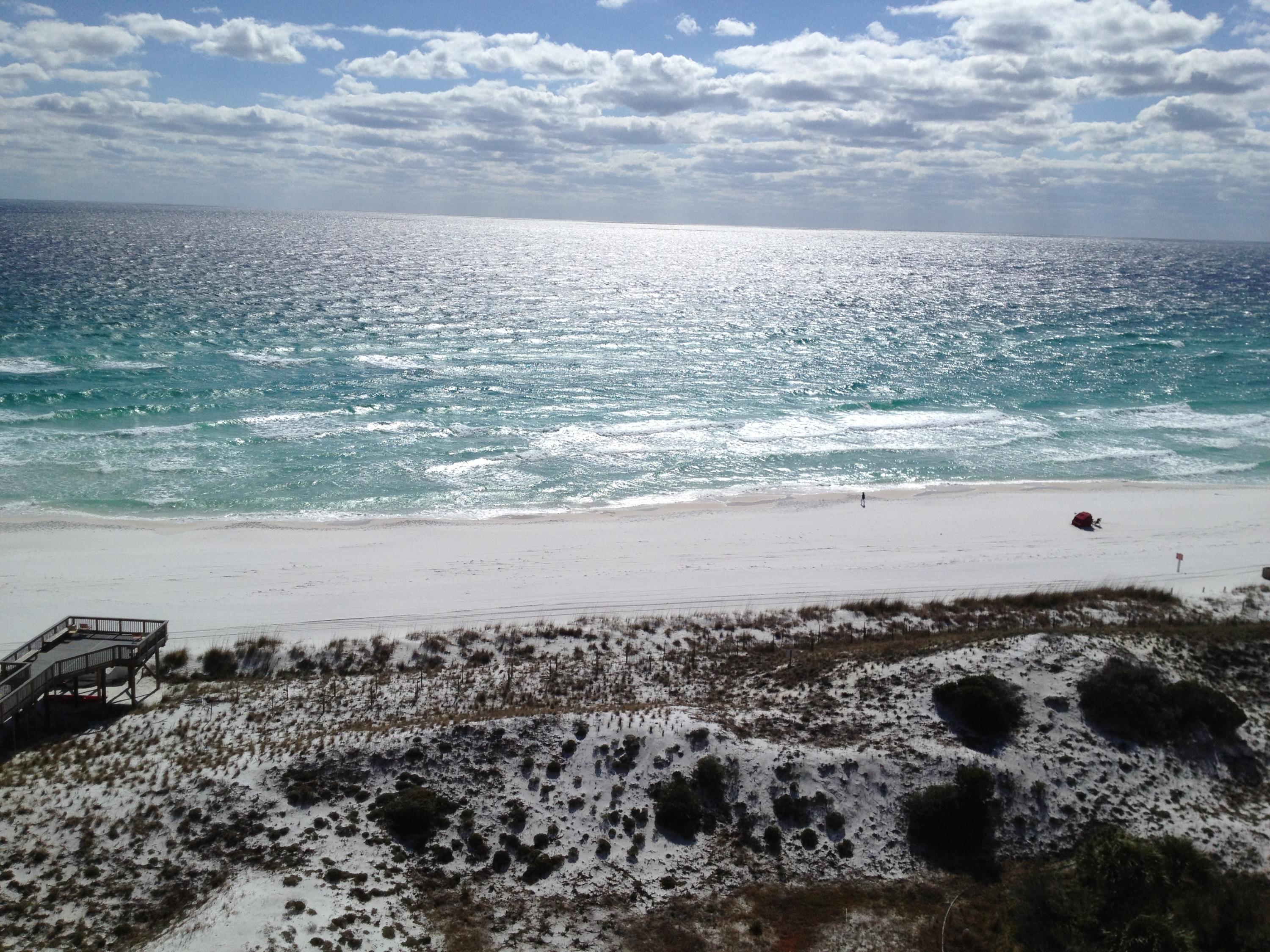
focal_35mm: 35
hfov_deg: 52.6
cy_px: 476
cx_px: 635
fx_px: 1284
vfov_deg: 40.7
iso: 50
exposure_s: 1/6944
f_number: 2.4
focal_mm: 4.28
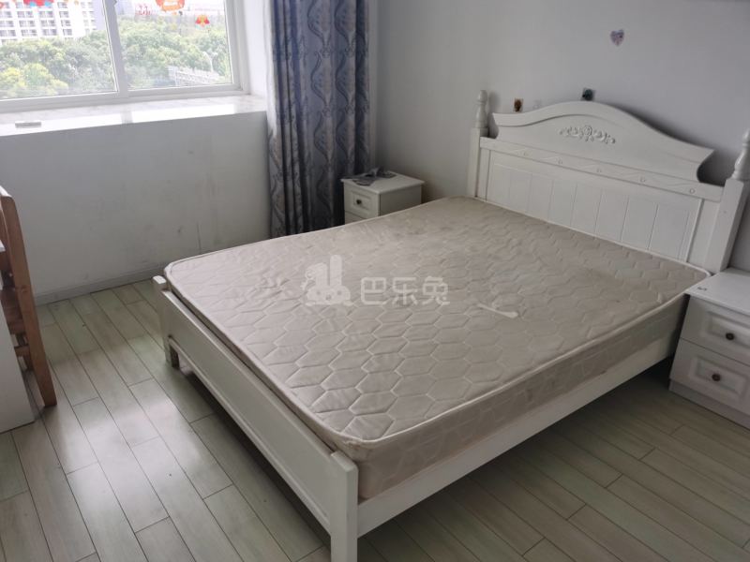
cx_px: 375
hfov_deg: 65.3
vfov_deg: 51.4
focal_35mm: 27
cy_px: 281
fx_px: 585
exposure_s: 1/455
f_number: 1.6
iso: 50
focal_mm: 5.56
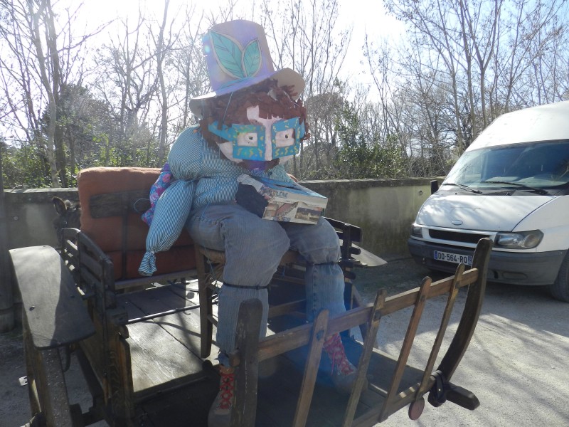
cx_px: 284
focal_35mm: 23
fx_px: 378
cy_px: 214
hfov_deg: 73.9
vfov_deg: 58.9
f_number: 3.4
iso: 160
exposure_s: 1/800
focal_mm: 4
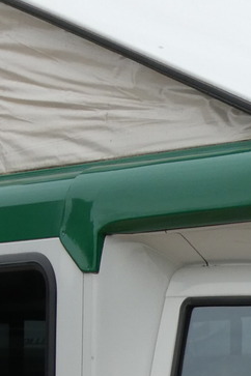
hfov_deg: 4.9
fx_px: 2928
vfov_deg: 7.3
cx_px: 332
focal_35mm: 280
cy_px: 471
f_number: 4.3
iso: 80
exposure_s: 1/200
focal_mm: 10.9
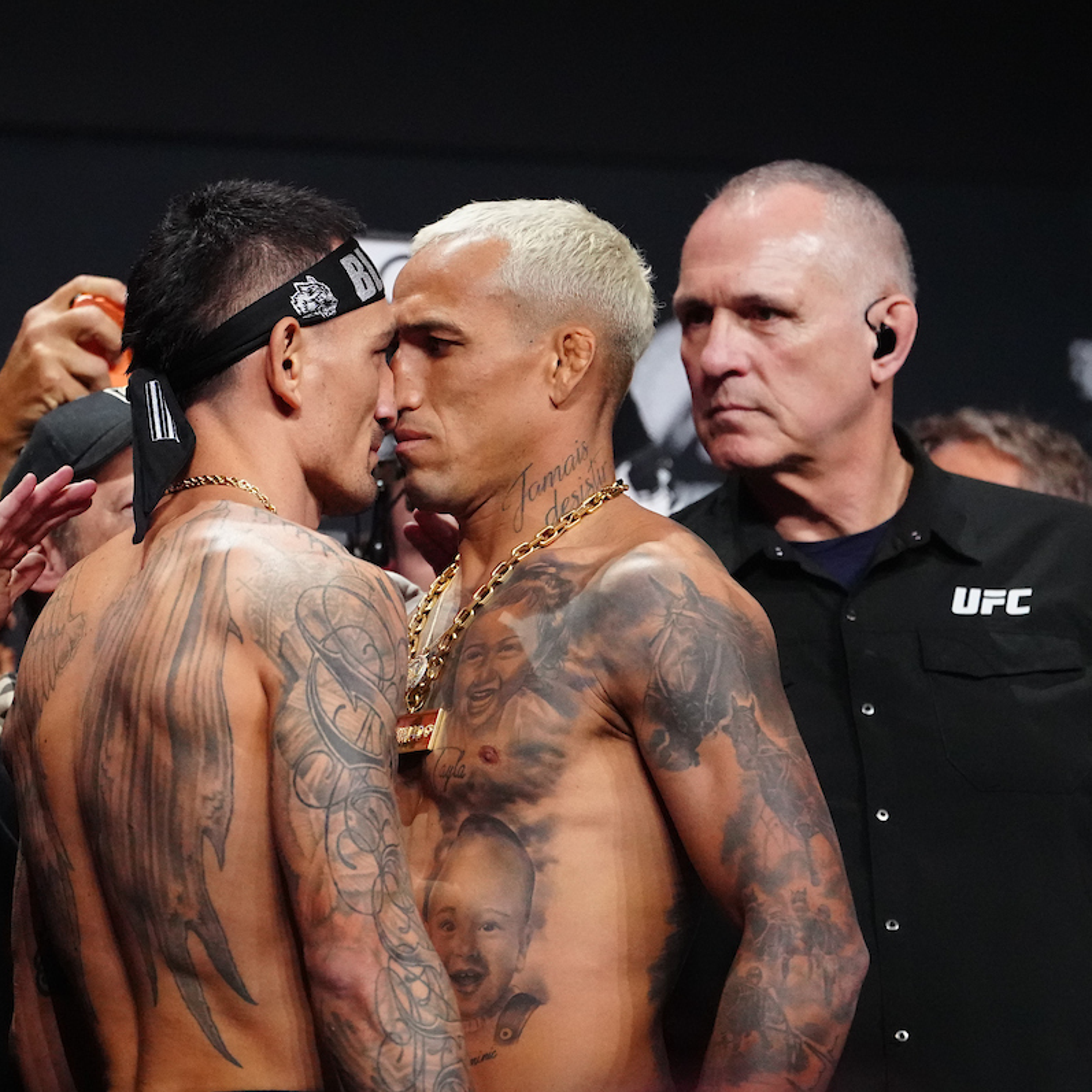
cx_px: 433
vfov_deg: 4.8
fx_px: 13063
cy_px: 545
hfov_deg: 4.8
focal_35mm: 366
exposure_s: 1/2000
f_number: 2.8
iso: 8000
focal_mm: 191
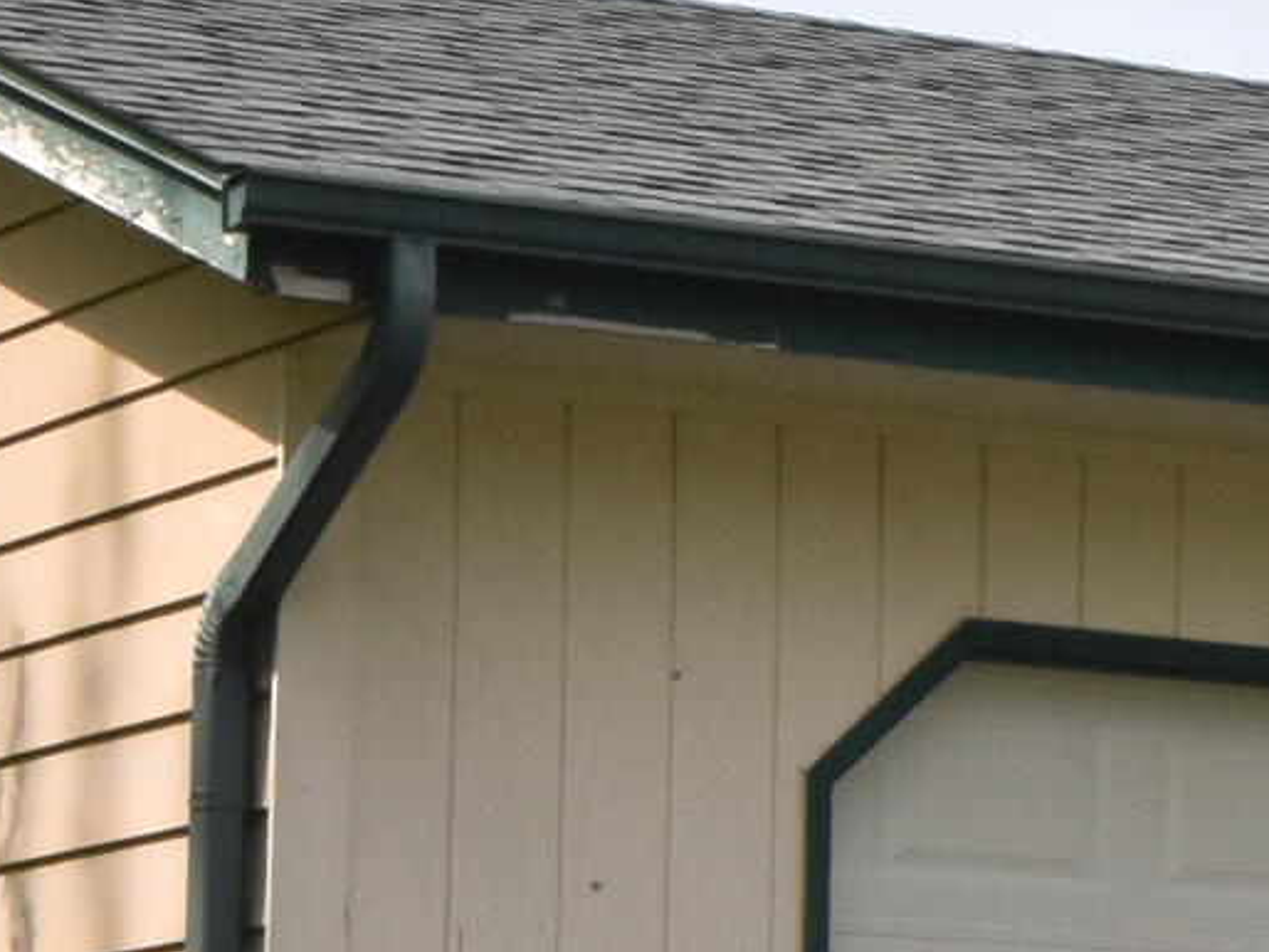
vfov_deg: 7.3
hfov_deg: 9.4
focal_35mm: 202
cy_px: 919
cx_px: 2089
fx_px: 7409
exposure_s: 1/640
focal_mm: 24
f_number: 13
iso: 800
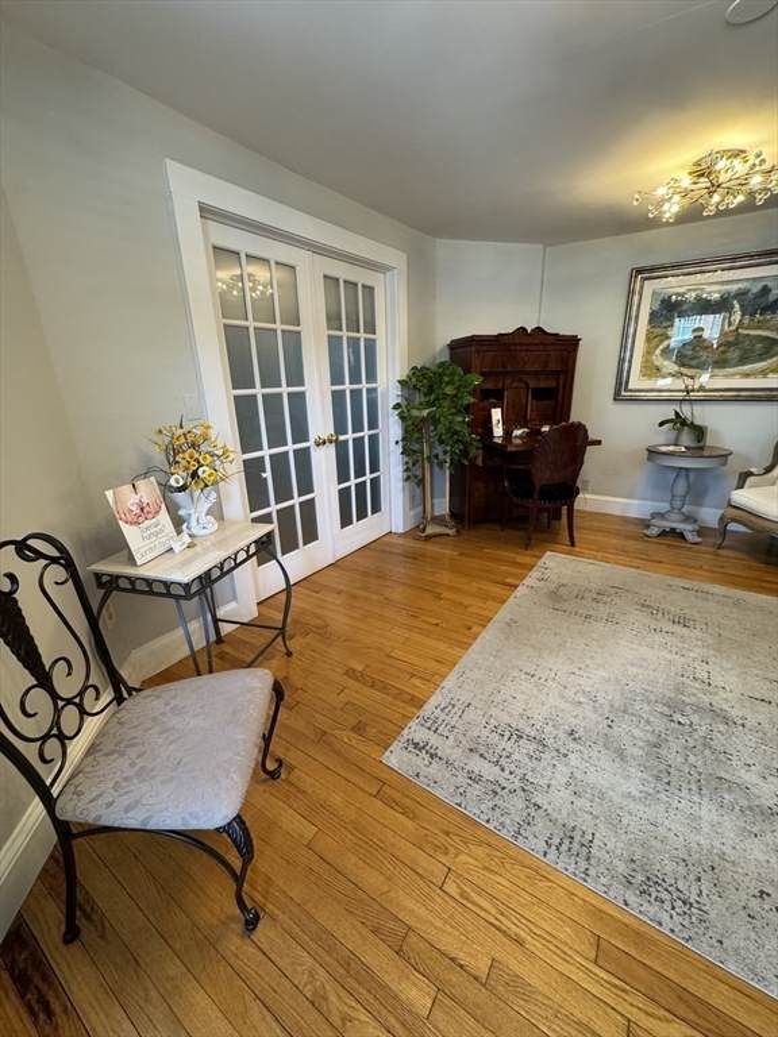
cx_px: 389
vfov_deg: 102.1
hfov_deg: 85.7
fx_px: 420
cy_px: 518
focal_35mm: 14
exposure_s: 1/60
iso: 250
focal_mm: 2.22
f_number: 2.2
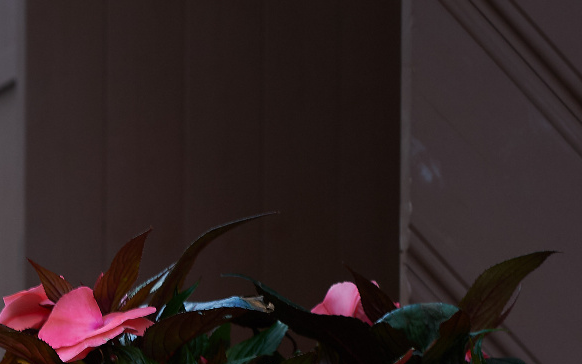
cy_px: 460
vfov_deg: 9.2
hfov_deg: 14.5
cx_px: -114
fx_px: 2221
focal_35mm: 140
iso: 400
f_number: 5.6
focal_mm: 50
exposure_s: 1/40
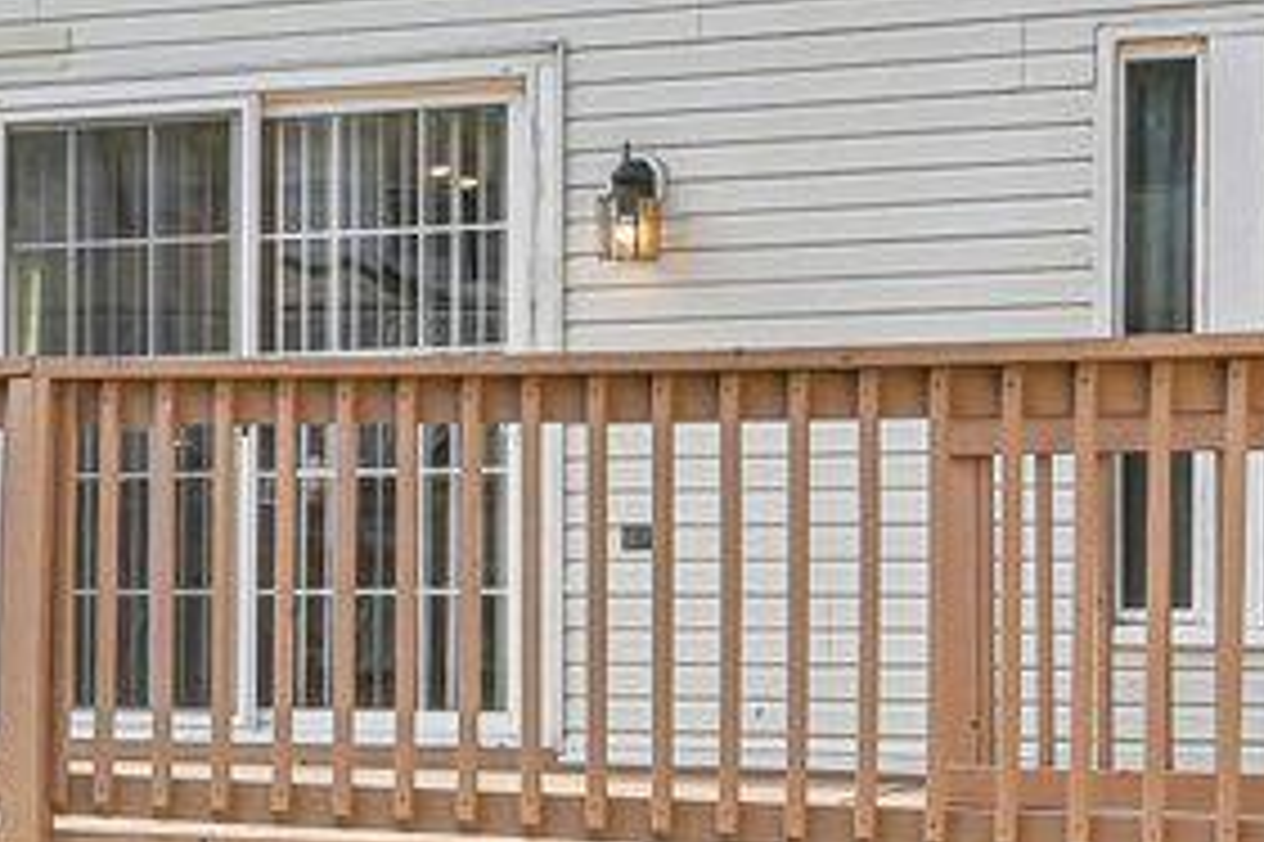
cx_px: -306
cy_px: 608
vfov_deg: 13.4
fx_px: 3579
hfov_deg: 18.8
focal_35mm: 102
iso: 100
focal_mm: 14
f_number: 8
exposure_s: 1/400
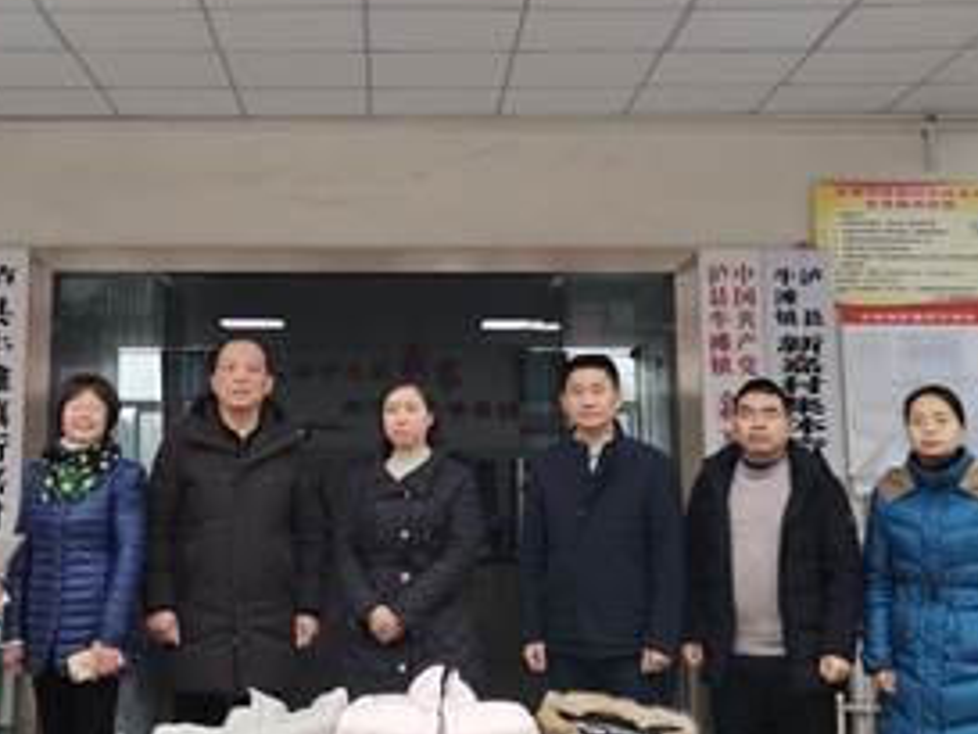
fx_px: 1724
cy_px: 229
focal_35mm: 61
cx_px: 347
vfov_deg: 23.9
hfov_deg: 31.5
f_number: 1.8
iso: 50
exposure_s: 1/90
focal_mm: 4.75
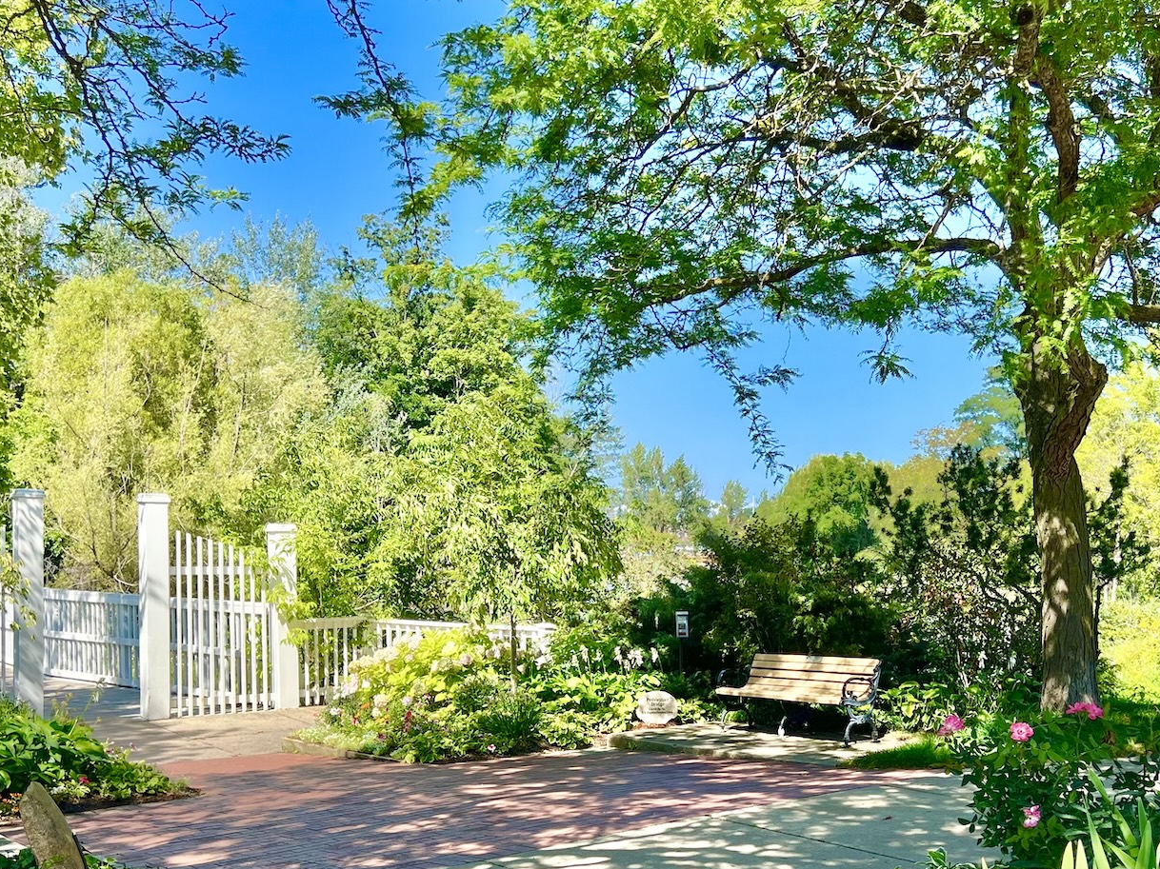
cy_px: 602
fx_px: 1374
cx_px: 666
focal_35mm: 41
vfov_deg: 34.7
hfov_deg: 45.6
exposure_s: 1/2123
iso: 50
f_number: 1.5
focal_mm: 5.7
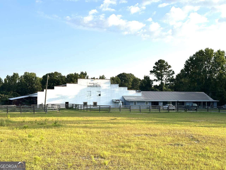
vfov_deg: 30.3
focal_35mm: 48
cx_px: 113
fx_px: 313
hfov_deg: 39.7
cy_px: 85
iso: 64
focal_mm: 6.86
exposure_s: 1/2532
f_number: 1.78
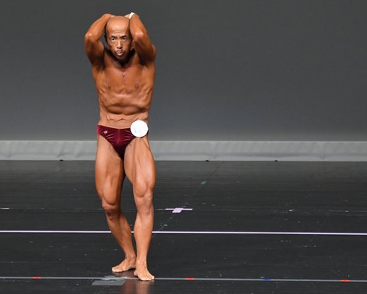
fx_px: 5280
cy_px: 130
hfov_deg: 4.0
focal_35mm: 486
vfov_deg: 3.2
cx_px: 138
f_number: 5.6
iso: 4000
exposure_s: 1/400
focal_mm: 230
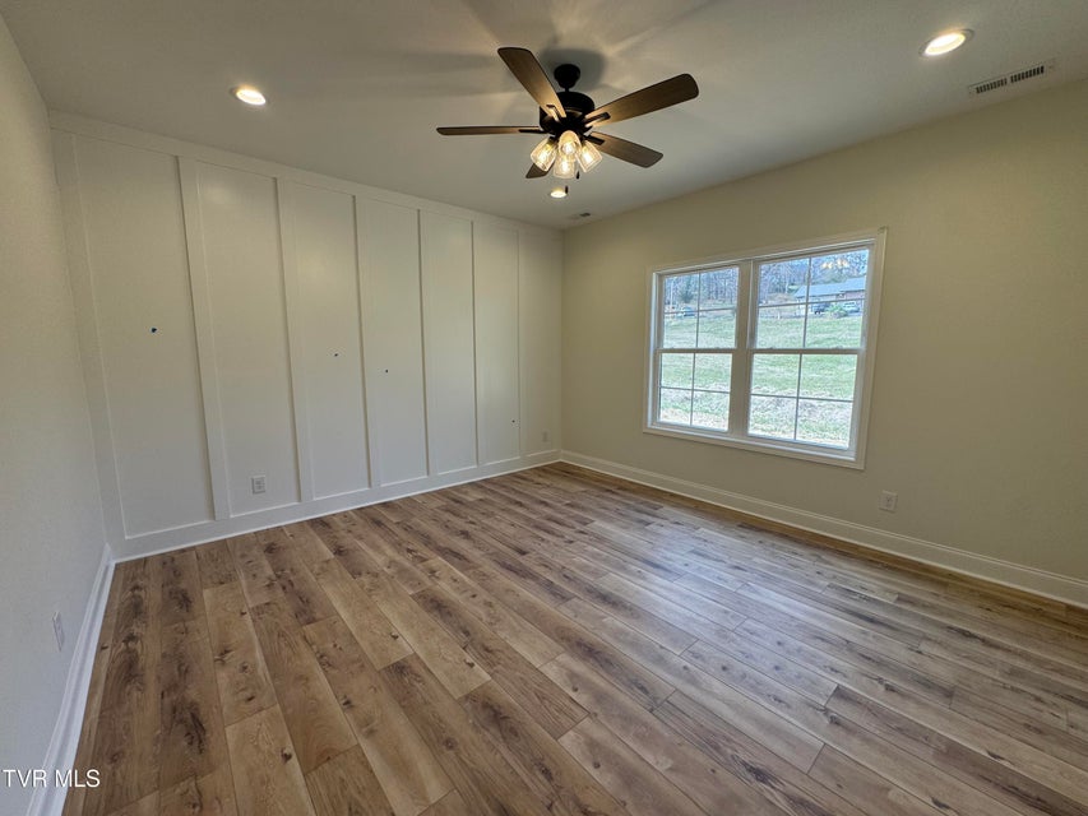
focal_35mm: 14
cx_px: 544
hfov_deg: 102.1
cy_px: 408
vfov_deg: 85.7
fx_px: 440
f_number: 2.2
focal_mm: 2.22
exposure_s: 1/167
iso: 40
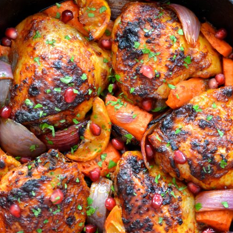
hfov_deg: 16.9
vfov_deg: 16.9
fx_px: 784
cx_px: 113
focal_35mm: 103
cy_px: 106
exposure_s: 1/60
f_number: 2.8
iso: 400
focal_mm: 40
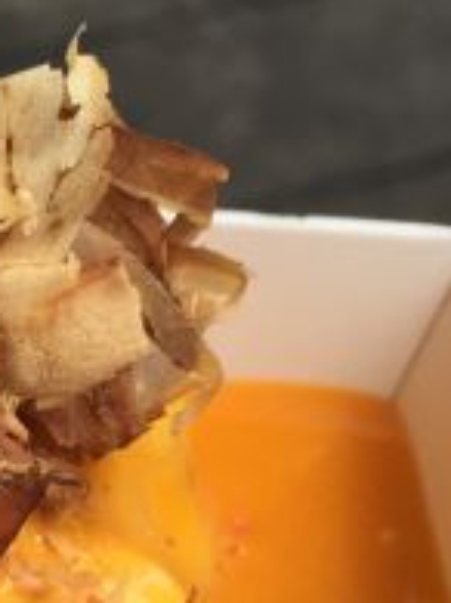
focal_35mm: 104
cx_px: -264
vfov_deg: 18.7
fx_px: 1809
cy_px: 479
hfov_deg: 13.3
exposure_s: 1/1364
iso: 32
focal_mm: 4.15
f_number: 2.2
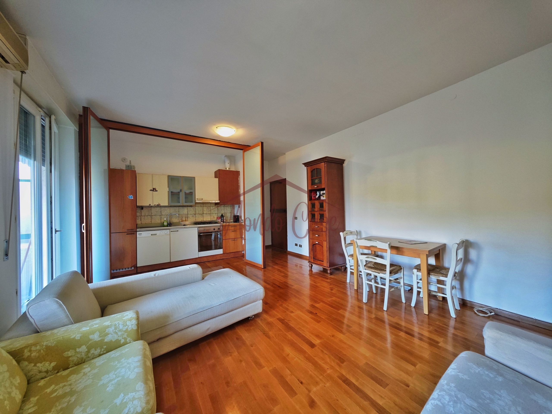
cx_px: 276
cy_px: 207
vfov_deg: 94.5
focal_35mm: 12
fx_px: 191
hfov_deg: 110.5
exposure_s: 1/33.3
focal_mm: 2.03
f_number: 1.8
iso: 160
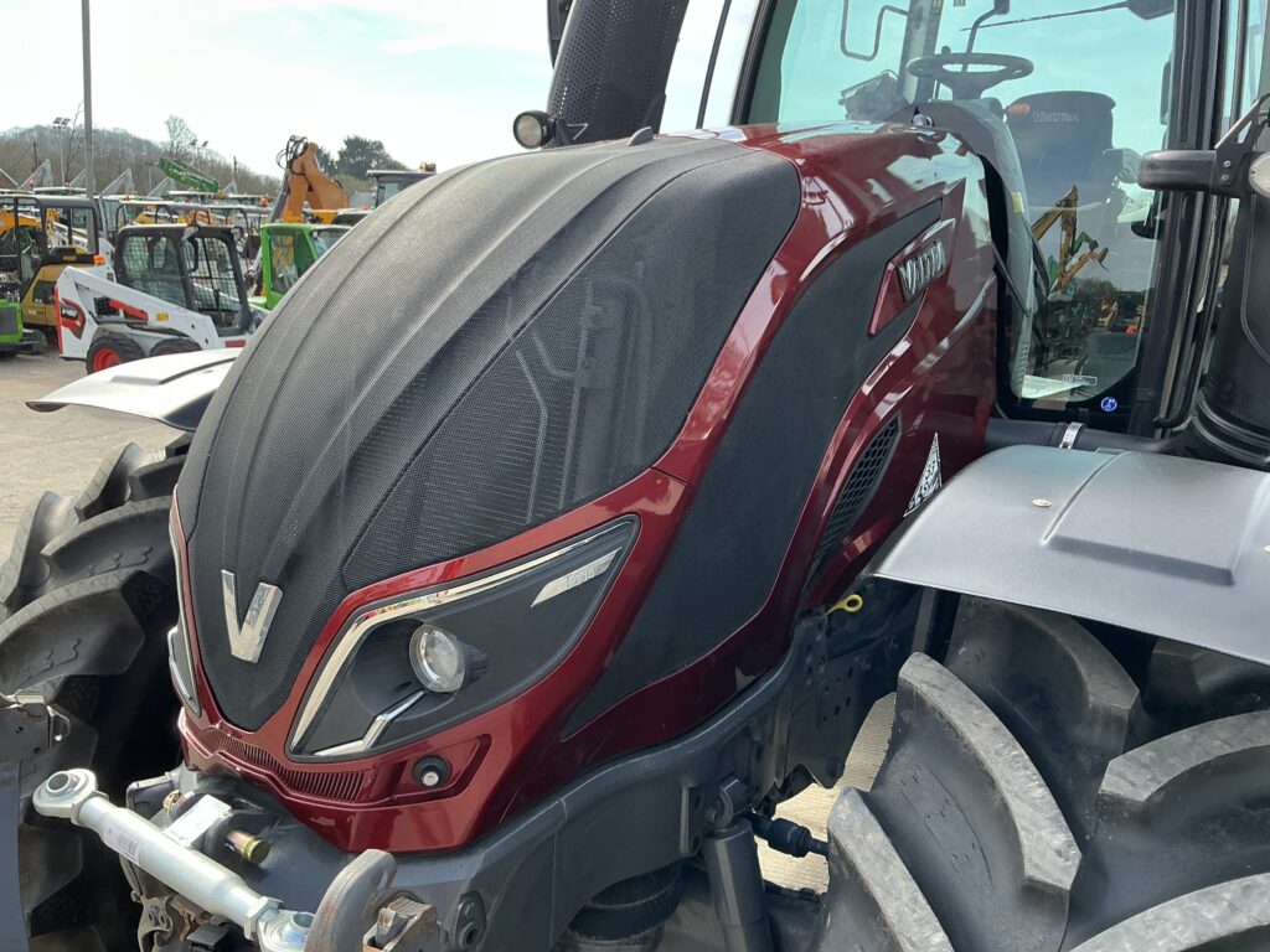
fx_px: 1027
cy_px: 476
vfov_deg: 49.7
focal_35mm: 28
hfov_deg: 63.4
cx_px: 635
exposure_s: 1/380
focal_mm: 3
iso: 25
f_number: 1.8
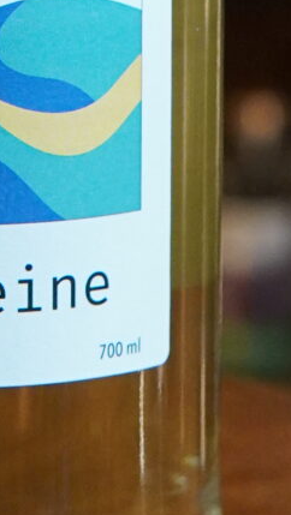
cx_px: -35
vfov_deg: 7.4
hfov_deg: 4.3
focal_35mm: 281
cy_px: -478
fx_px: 3846
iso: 1600
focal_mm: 30
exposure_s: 1/160
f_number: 3.5
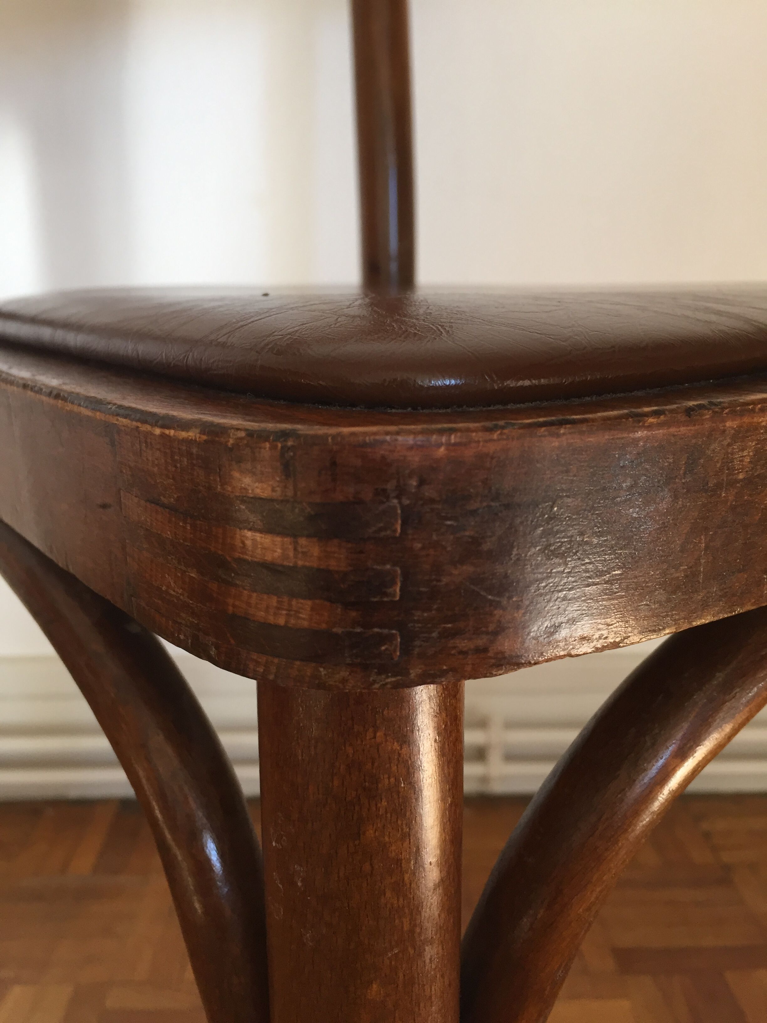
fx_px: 857
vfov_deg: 61.7
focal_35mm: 29
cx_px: 384
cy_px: 512
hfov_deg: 48.2
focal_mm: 4.15
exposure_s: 1/33
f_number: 2.2
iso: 50
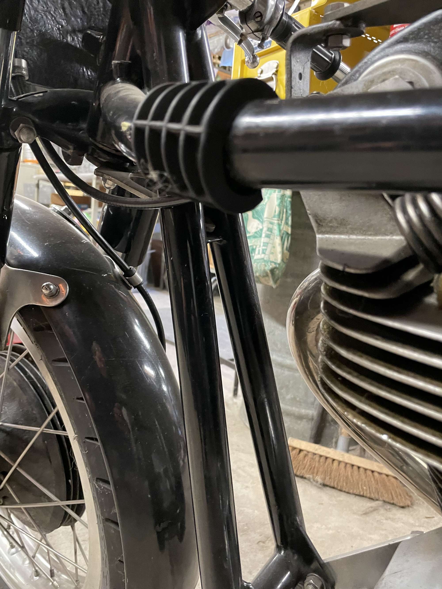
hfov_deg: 53.1
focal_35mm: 26
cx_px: 221
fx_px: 443
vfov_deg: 67.3
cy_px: 294
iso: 500
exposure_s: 1/33
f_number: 1.6
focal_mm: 4.2
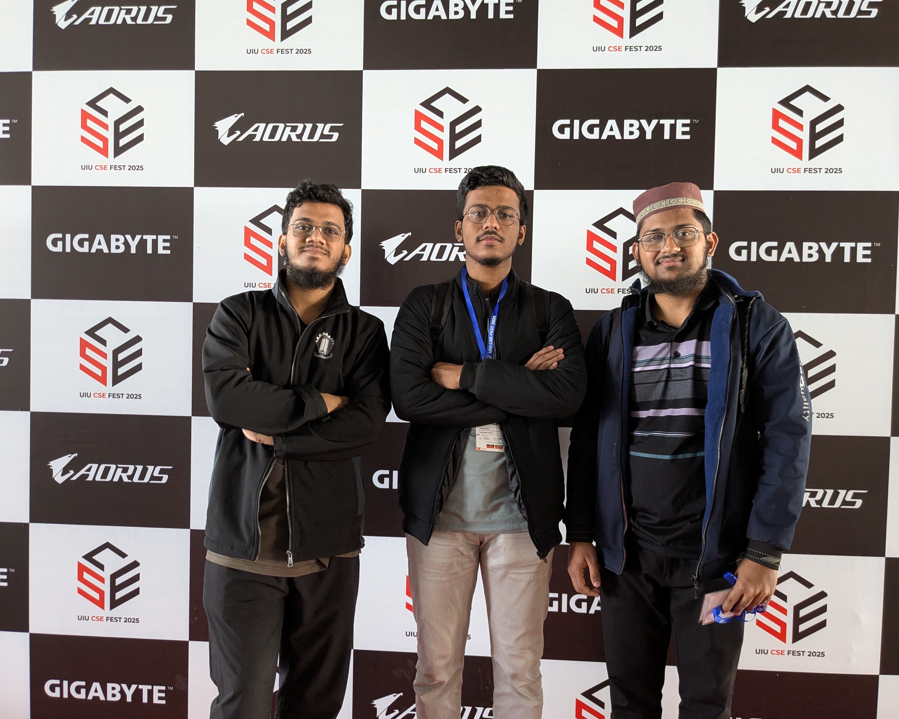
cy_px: 363
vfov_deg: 50.0
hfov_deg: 60.4
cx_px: 451
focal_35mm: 29
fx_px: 772
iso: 204
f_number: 1.73
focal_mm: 4.38
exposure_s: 1/25
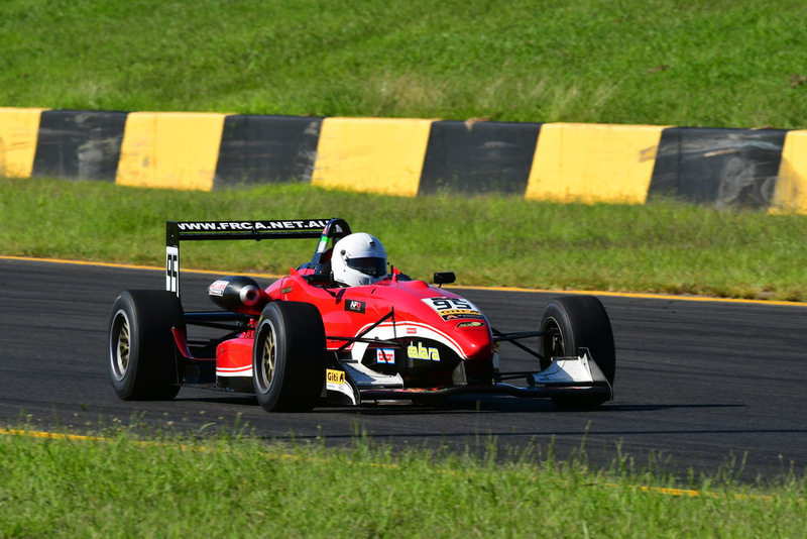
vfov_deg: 2.5
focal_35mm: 540
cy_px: 270
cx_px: 404
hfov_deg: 3.8
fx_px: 12109
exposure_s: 1/640
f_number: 13
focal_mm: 360
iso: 500
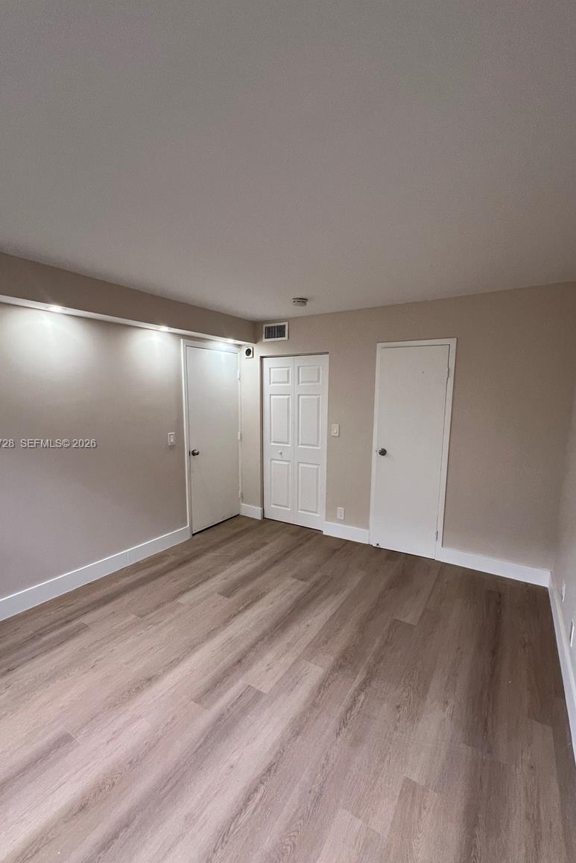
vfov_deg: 104.2
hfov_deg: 81.2
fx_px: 336
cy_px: 445
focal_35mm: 14
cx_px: 294
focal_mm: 1.57
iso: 100
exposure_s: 1/99
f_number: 1.8
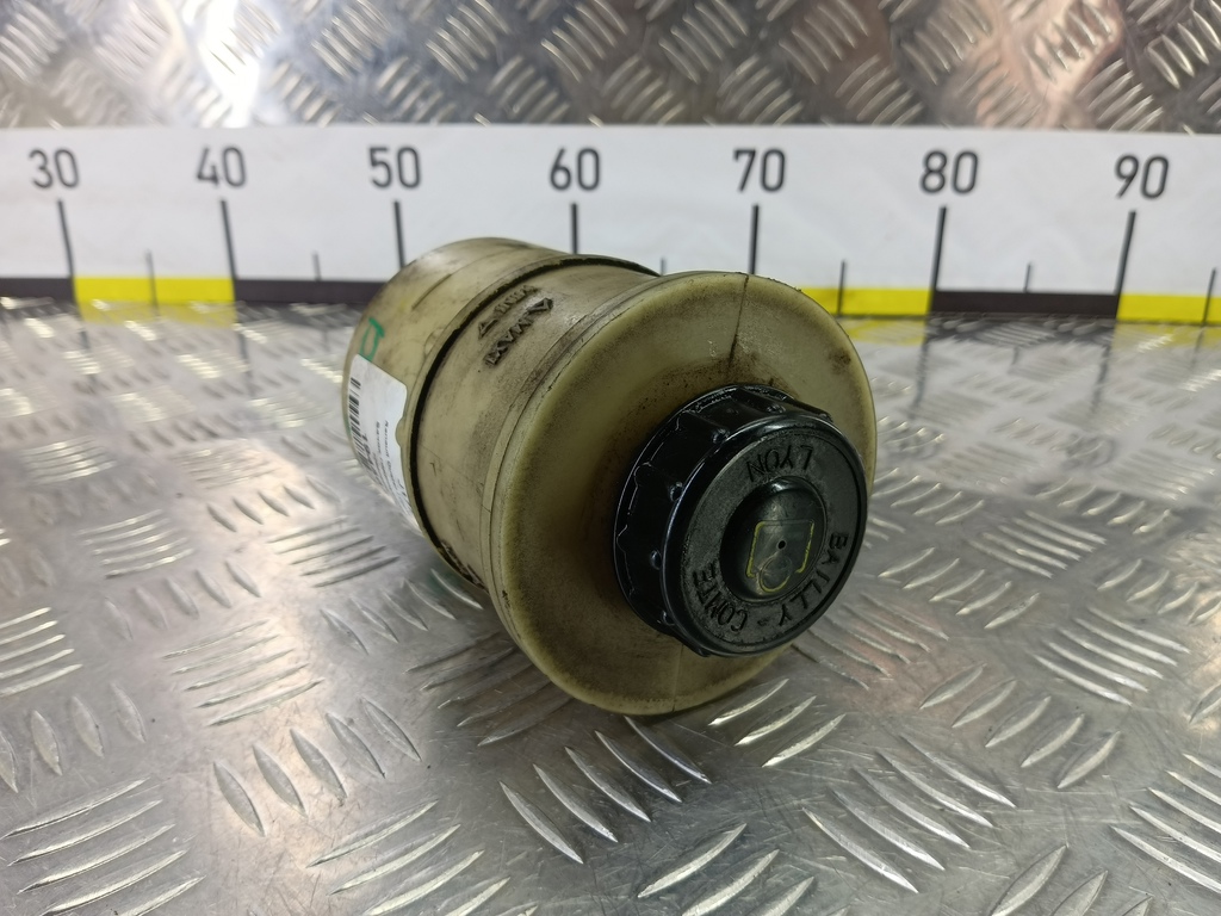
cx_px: 610
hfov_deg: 73.9
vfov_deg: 58.9
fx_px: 811
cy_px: 458
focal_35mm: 23
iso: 109
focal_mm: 4.11
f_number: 1.6
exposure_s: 1/50
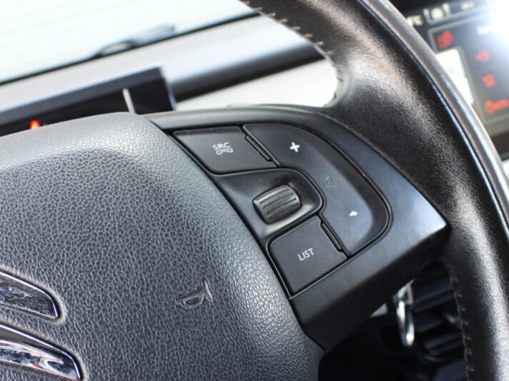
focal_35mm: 41
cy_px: 190
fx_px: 603
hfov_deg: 45.8
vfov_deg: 35.1
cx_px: 254
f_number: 3.2
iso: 160
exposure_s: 1/30
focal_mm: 7.4
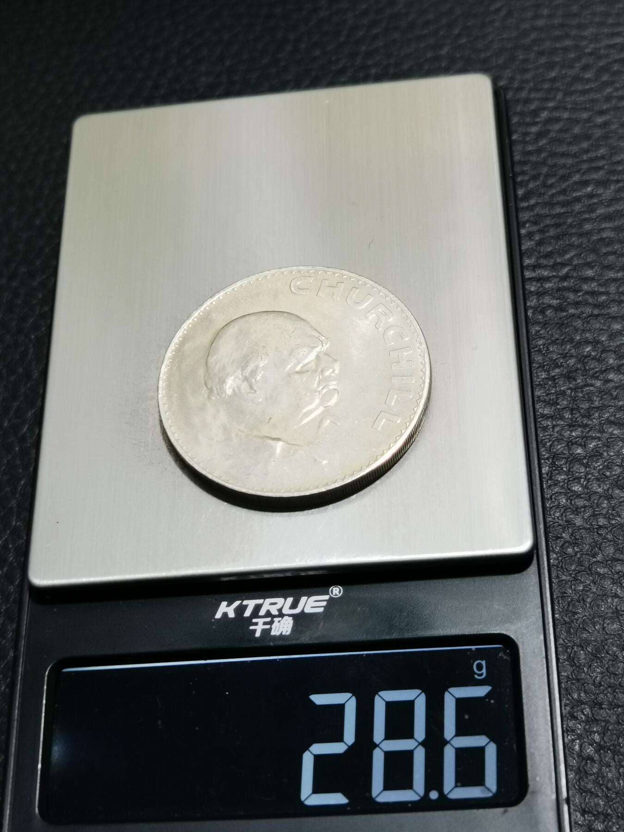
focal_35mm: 57
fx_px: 1370
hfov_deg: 25.7
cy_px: 416
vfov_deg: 33.8
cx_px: 312
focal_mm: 6.67
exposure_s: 1/100
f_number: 1.9
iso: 125
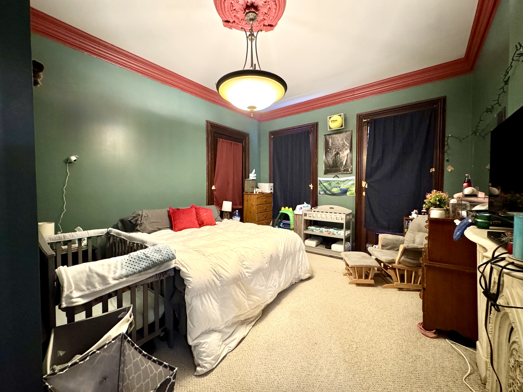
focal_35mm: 14
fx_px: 212
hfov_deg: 102.1
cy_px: 196
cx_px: 262
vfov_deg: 85.7
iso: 1000
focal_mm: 2.22
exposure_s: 1/40
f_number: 2.2
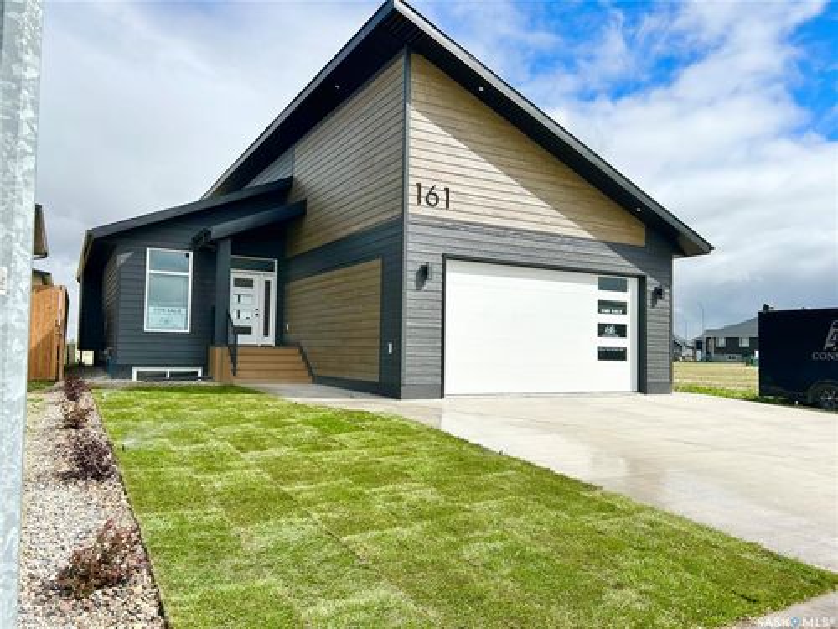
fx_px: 629
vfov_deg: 53.1
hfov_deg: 67.3
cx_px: 419
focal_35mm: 26
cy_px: 314
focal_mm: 5.7
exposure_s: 1/6579
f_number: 1.5
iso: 50
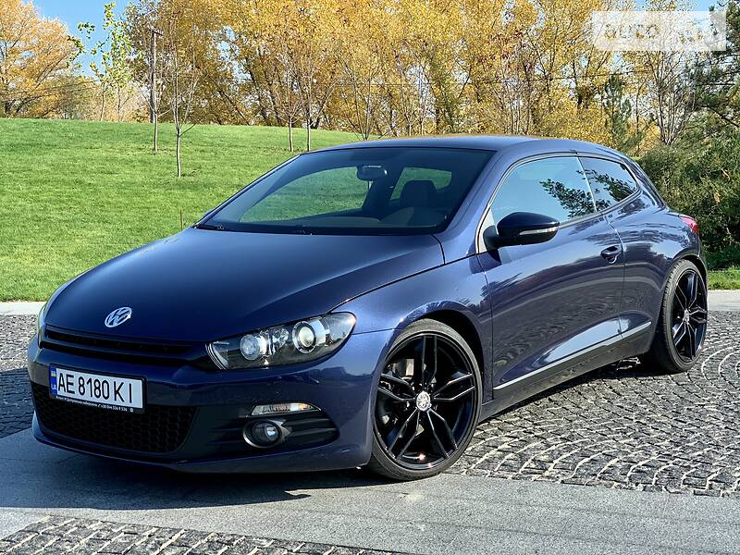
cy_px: 278
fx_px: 1112
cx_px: 370
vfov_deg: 28.0
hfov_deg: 36.8
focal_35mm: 52
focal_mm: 6
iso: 16
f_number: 2.4
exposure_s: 1/309
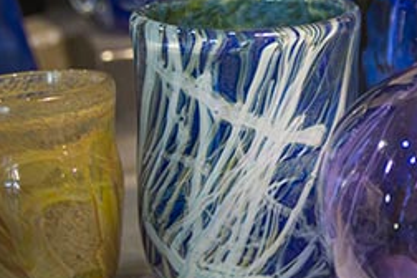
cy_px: 93
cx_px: 477
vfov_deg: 14.8
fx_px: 1066
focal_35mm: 92
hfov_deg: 20.9
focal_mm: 40
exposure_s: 1/180
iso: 1250
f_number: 3.3
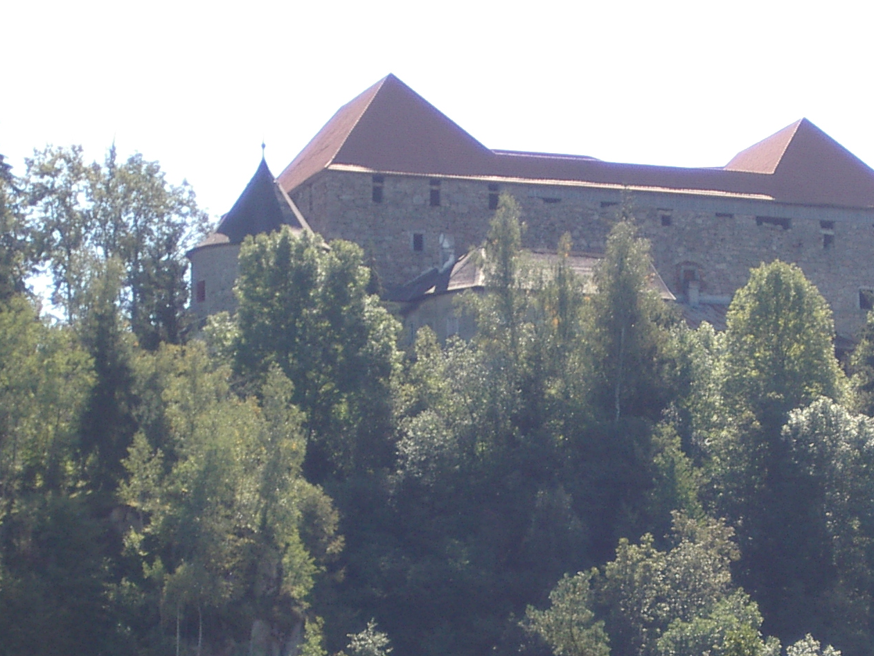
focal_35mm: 185
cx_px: 630
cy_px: 506
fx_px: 4672
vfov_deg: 8.0
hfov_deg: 10.7
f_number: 5
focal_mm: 17.4
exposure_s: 1/160
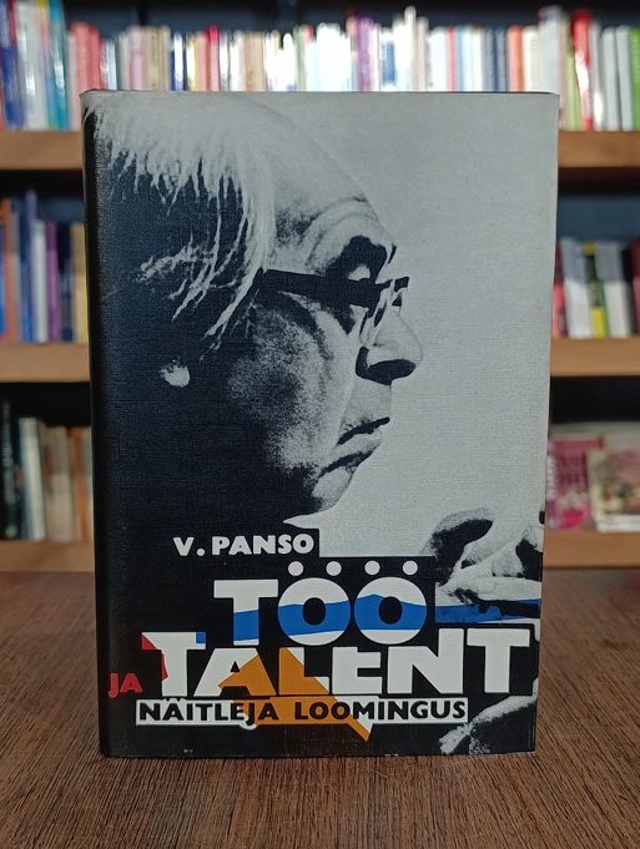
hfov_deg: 35.2
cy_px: 424
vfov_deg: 45.7
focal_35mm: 41
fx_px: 1008
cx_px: 320
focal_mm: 6.11
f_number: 1.65
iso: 380
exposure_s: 1/100
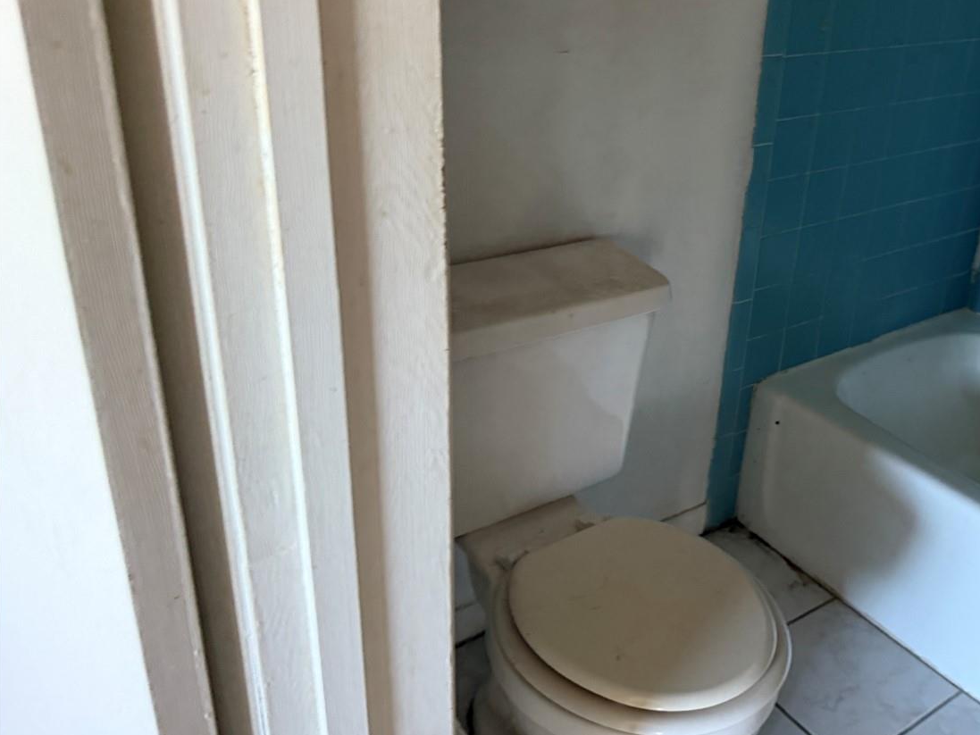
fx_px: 991
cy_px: 348
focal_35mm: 35
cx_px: 710
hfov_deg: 50.9
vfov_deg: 40.7
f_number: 1.78
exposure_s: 1/60
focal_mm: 6.76
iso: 640
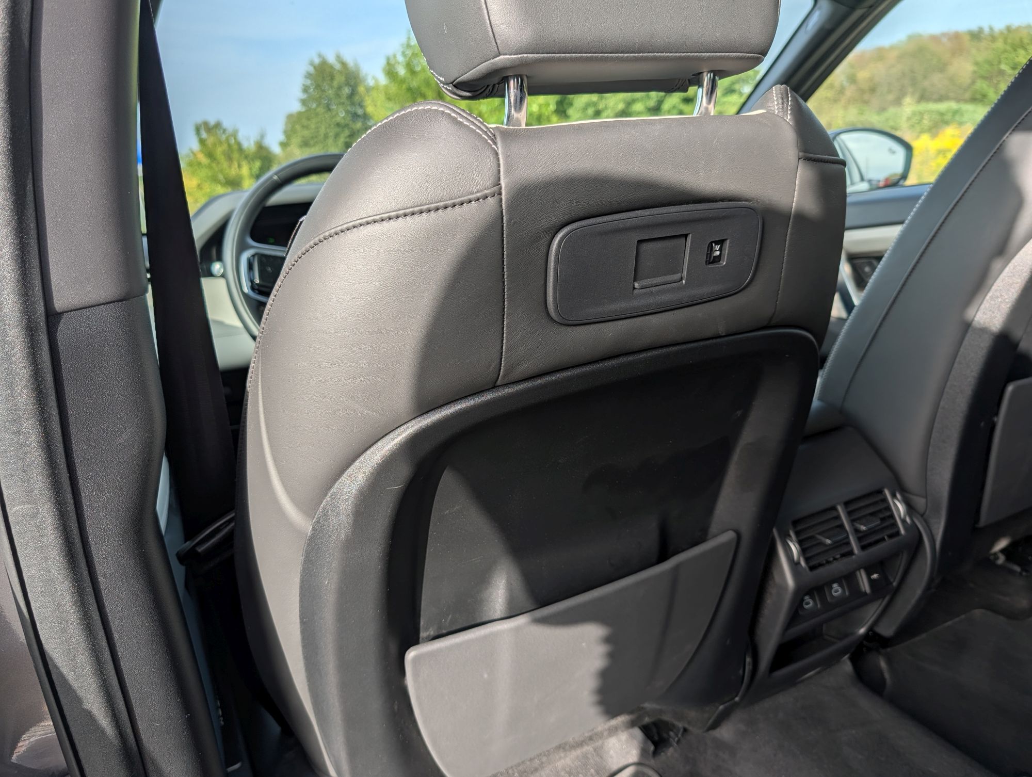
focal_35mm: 24
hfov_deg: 71.5
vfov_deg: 56.9
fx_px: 717
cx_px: 516
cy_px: 388
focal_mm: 6.9
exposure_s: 1/1754
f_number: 1.68
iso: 17
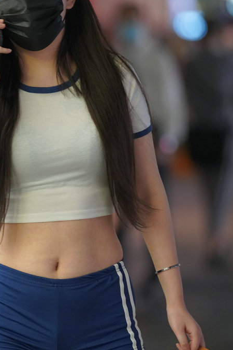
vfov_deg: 7.6
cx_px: 97
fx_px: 2621
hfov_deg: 5.1
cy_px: 190
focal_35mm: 270
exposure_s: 1/320
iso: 2500
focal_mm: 135
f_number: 2
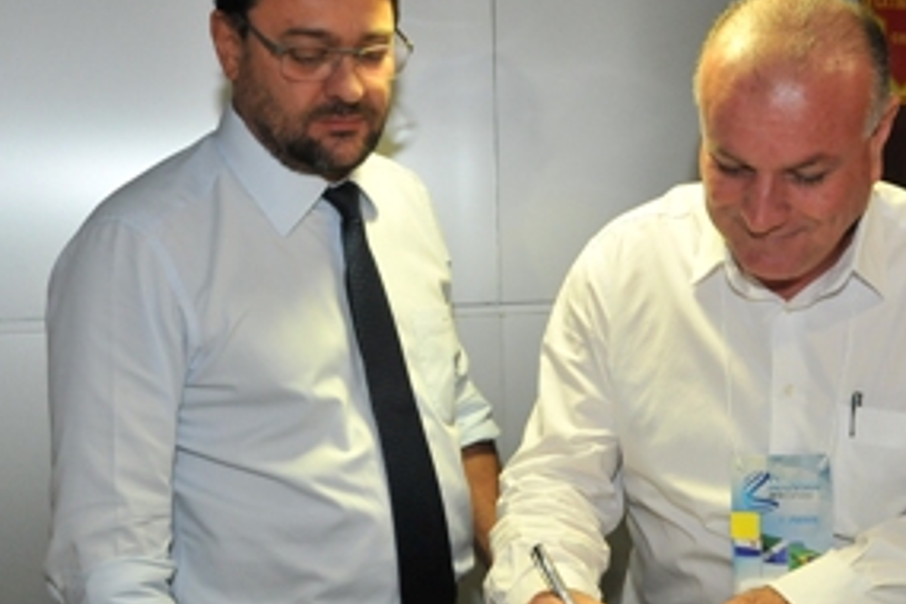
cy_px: 327
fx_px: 1255
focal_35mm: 50
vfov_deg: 27.0
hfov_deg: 39.1
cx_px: 623
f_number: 6.3
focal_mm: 19
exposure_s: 1/60
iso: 1000
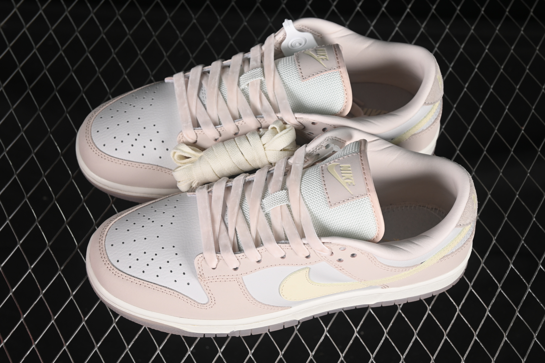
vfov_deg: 18.2
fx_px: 1135
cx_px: 272
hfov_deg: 27.0
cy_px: 182
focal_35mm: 75
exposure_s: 1/80
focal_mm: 50
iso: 160
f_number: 7.1
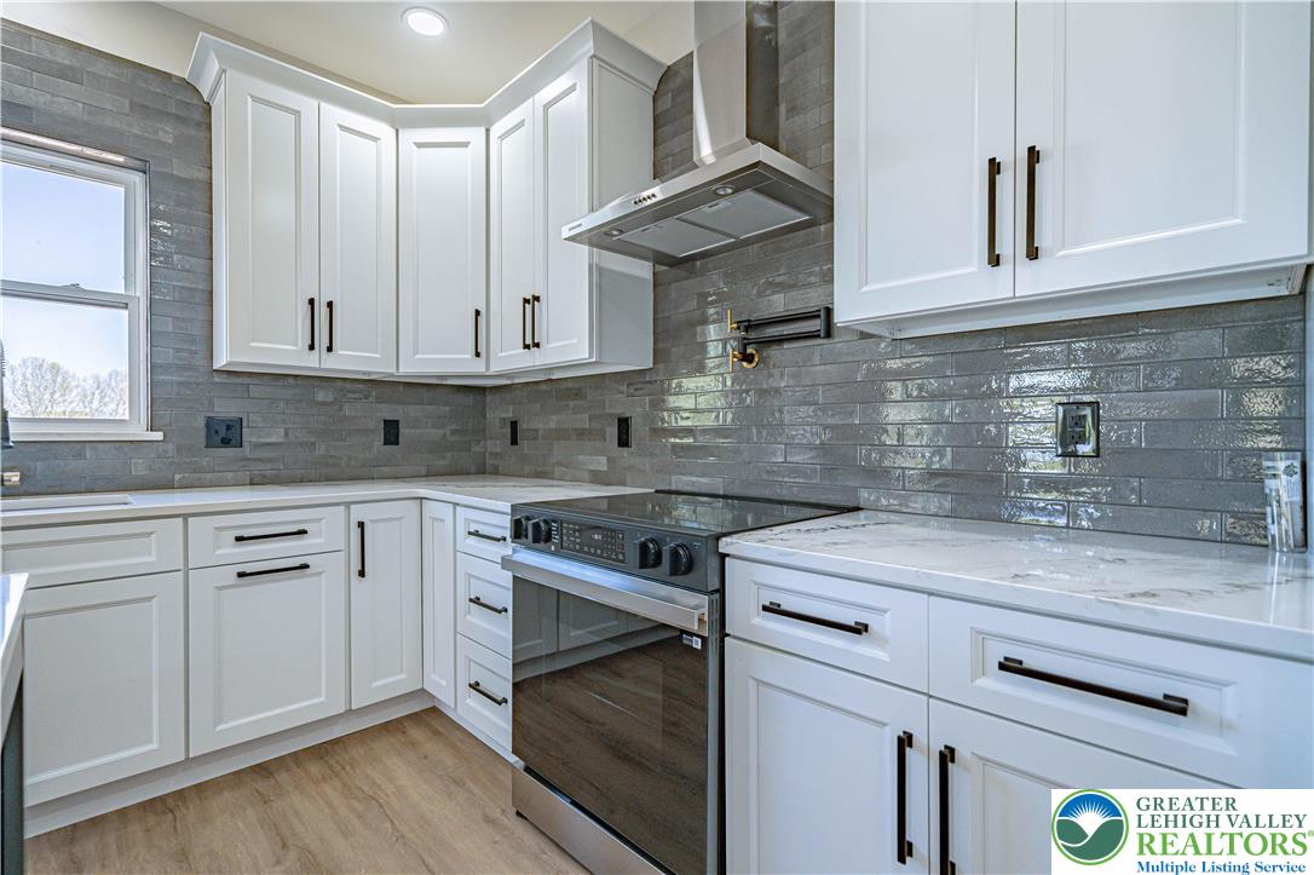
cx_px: 657
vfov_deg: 73.7
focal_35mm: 16
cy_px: 438
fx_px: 584
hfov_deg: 96.8
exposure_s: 1/2500
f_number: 4
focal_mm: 16
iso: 1250
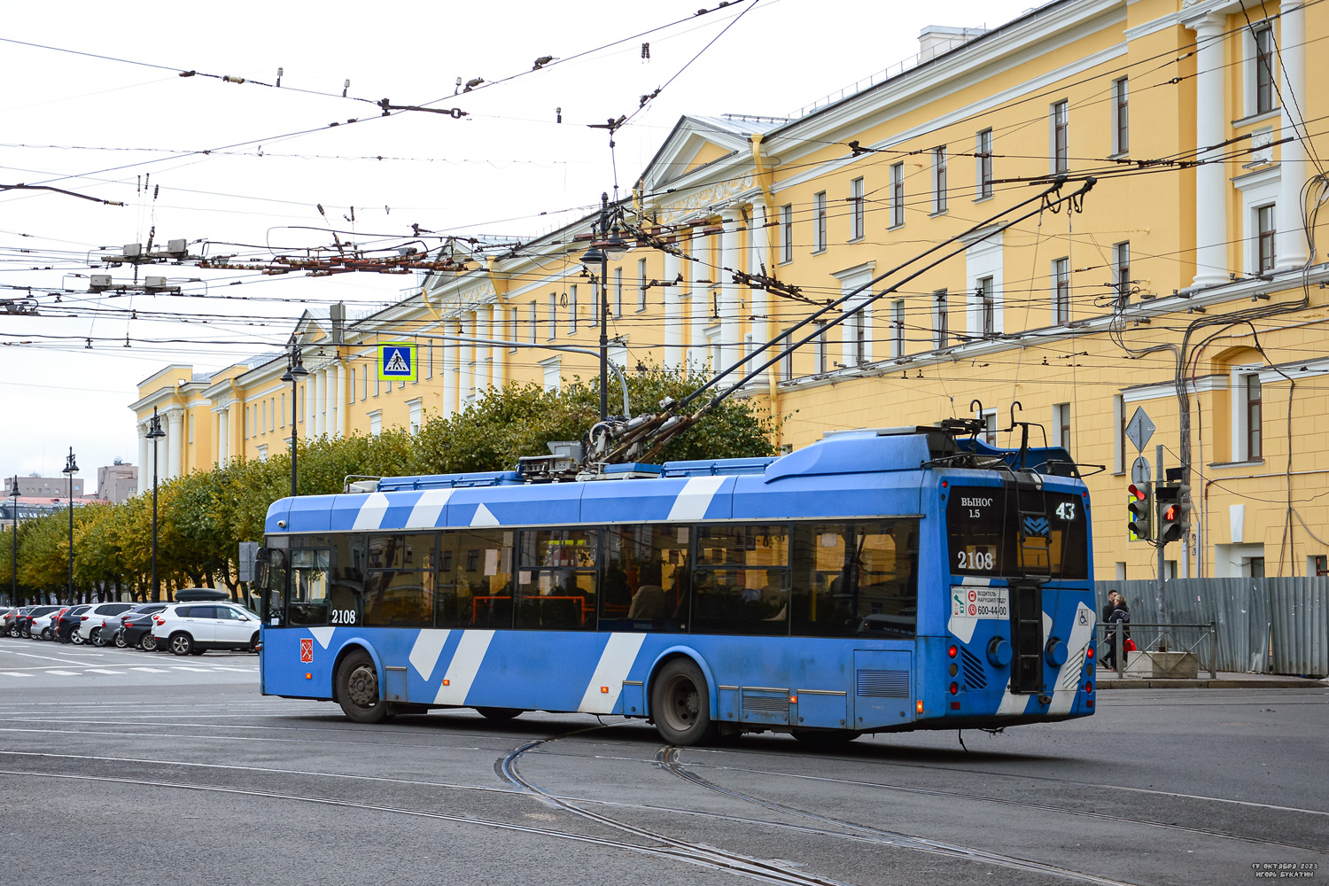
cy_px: 443
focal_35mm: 63
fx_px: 2326
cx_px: 664
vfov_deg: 21.6
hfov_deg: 31.9
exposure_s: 1/200
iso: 400
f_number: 5.6
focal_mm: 42
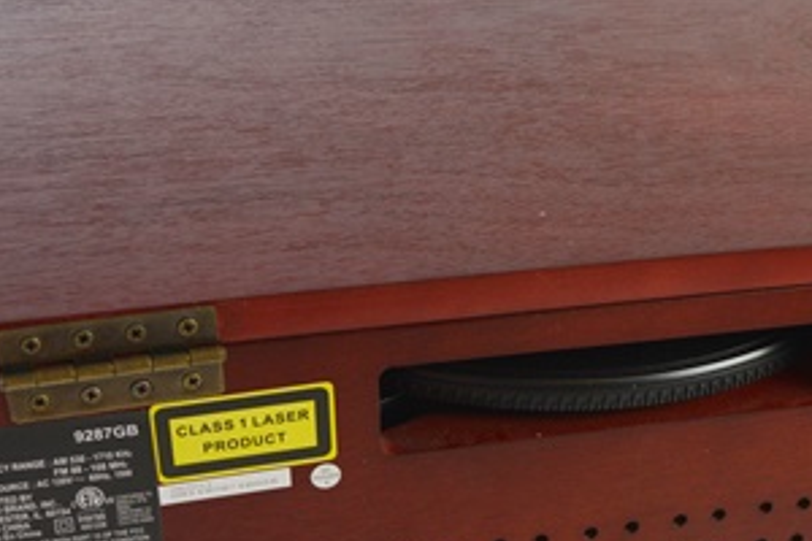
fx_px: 1489
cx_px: 547
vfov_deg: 20.0
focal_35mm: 66
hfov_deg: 30.3
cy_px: 536
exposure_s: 1/125
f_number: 5.6
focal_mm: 22
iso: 400
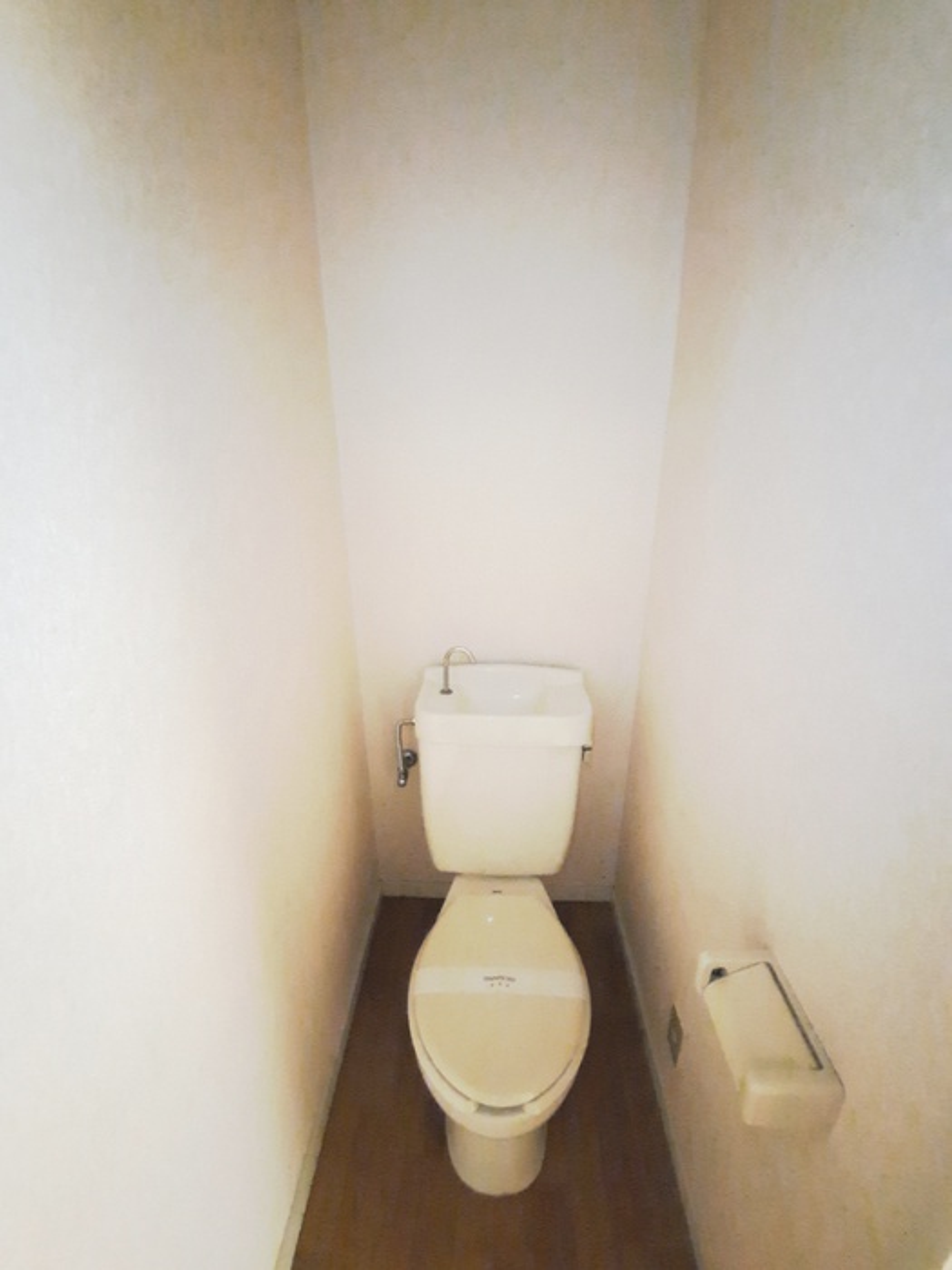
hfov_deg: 89.9
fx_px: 477
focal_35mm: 13
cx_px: 476
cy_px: 635
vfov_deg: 106.2
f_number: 2.2
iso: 1600
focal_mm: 1.74
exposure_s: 1/7
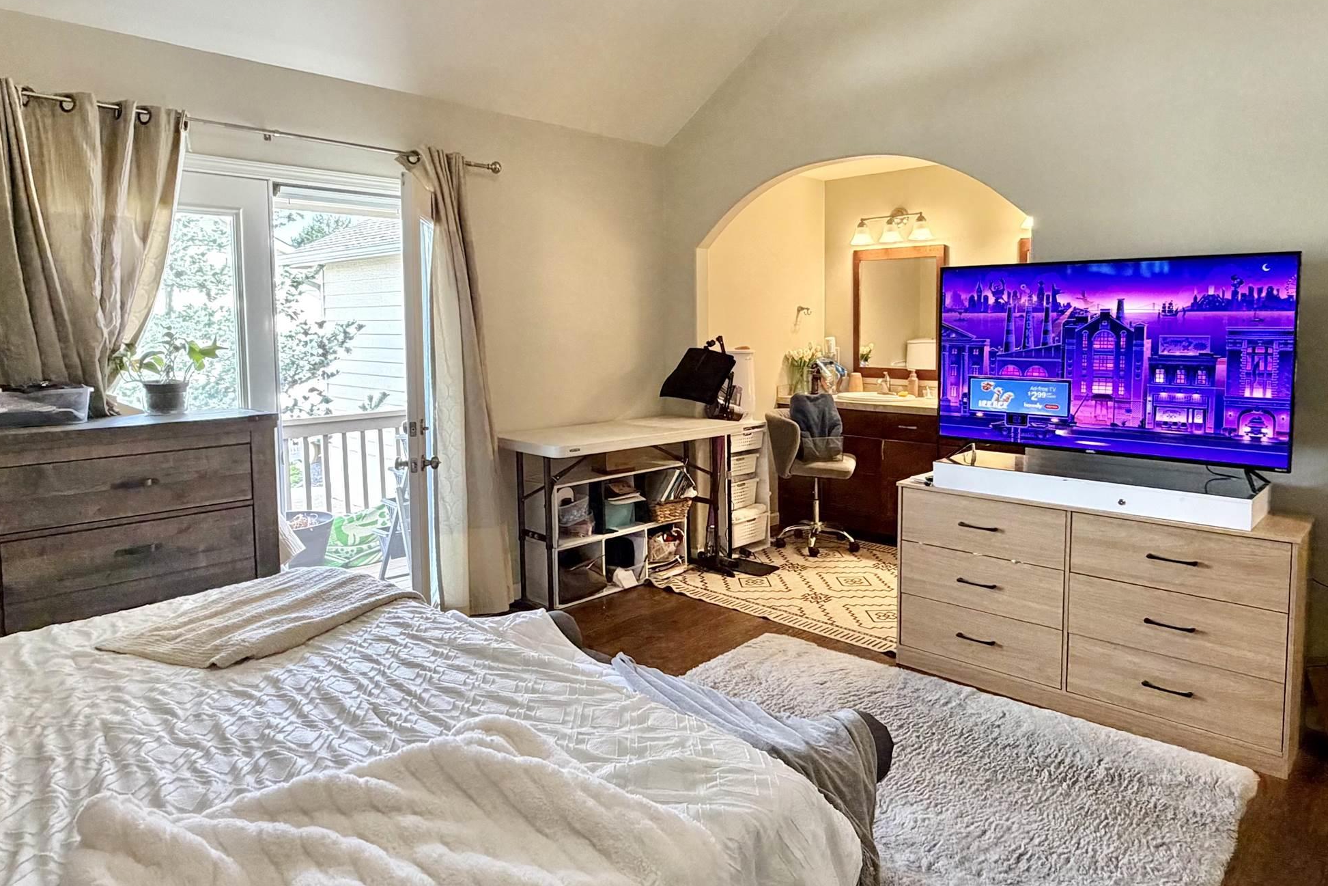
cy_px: 384
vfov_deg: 54.9
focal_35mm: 23
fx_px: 848
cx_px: 729
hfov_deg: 75.9
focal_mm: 2.22
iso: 320
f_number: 2.2
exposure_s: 1/60
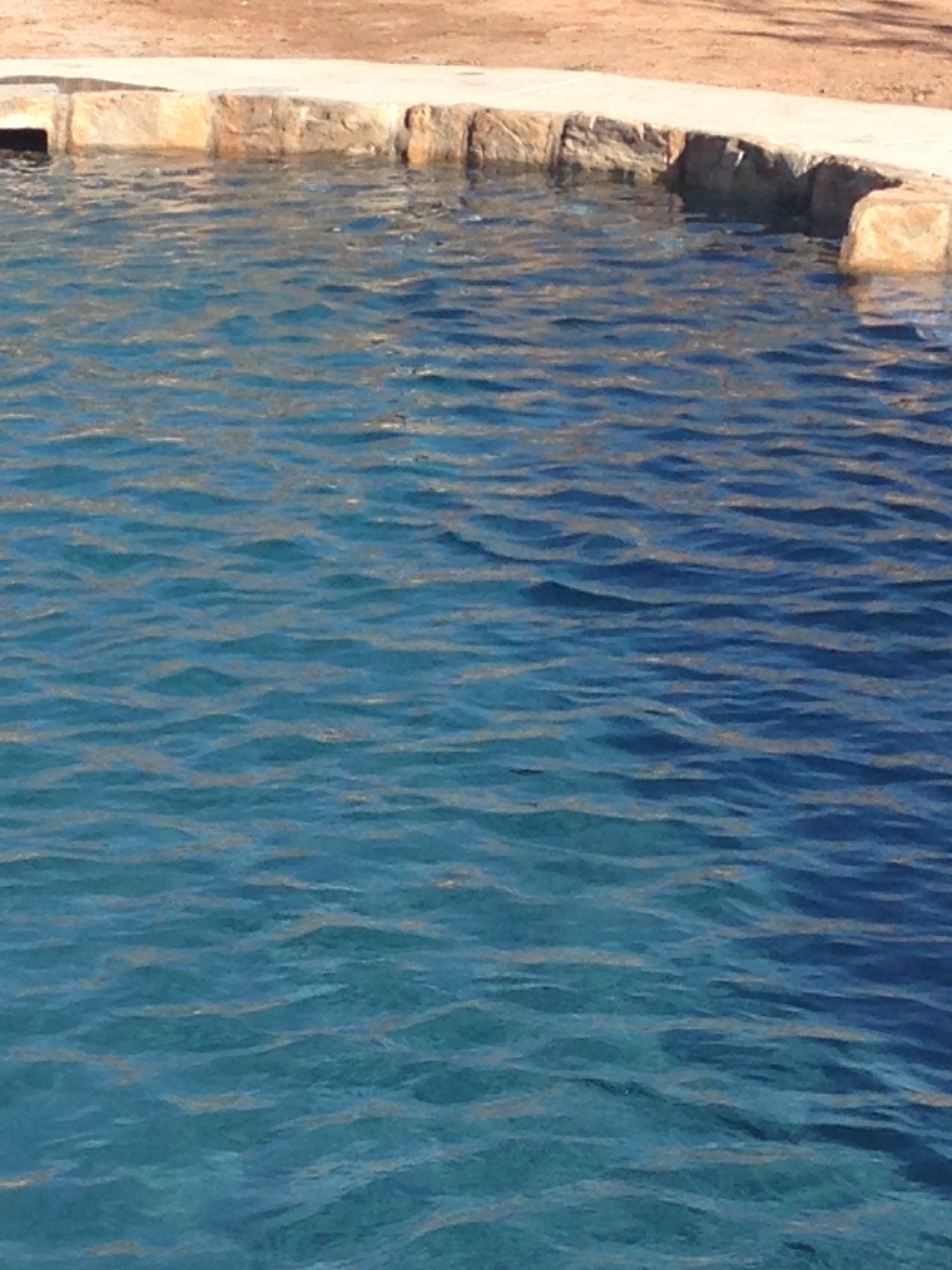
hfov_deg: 11.8
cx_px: 346
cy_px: 726
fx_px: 4621
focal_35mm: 126
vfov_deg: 15.6
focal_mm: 4.12
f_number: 2.4
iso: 50
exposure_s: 1/1261
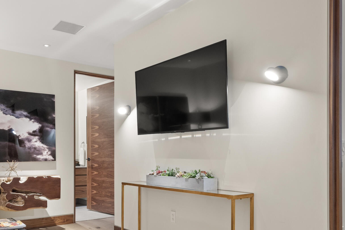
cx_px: 128
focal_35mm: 33
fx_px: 316
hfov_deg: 56.5
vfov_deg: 39.5
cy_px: 154
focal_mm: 17
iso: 400
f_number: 7.1
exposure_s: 1/6
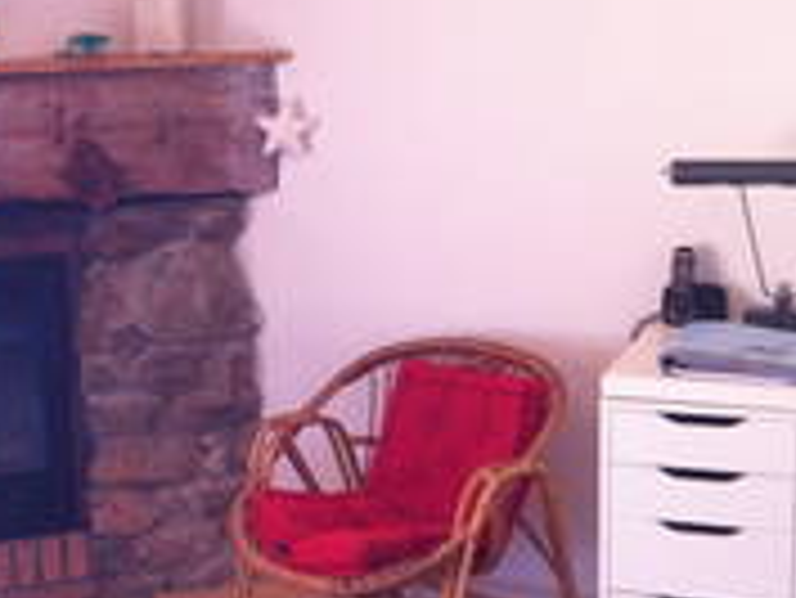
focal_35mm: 71
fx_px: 1634
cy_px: 319
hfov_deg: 26.6
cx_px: 99
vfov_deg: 20.7
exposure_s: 1/20
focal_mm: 3.85
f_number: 2.8
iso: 80
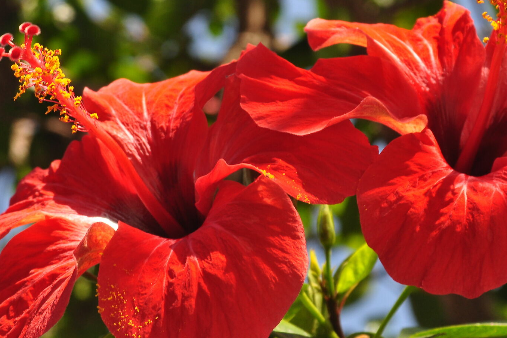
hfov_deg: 9.7
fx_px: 2986
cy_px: 167
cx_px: 298
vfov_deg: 6.5
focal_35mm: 212
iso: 320
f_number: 10
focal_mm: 80
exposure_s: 1/250
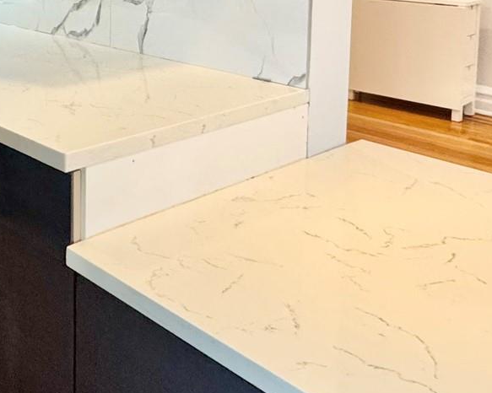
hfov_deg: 36.8
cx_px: 68
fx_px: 699
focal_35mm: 48
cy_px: -20
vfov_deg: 29.0
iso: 320
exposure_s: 1/120
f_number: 2.2
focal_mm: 2.22
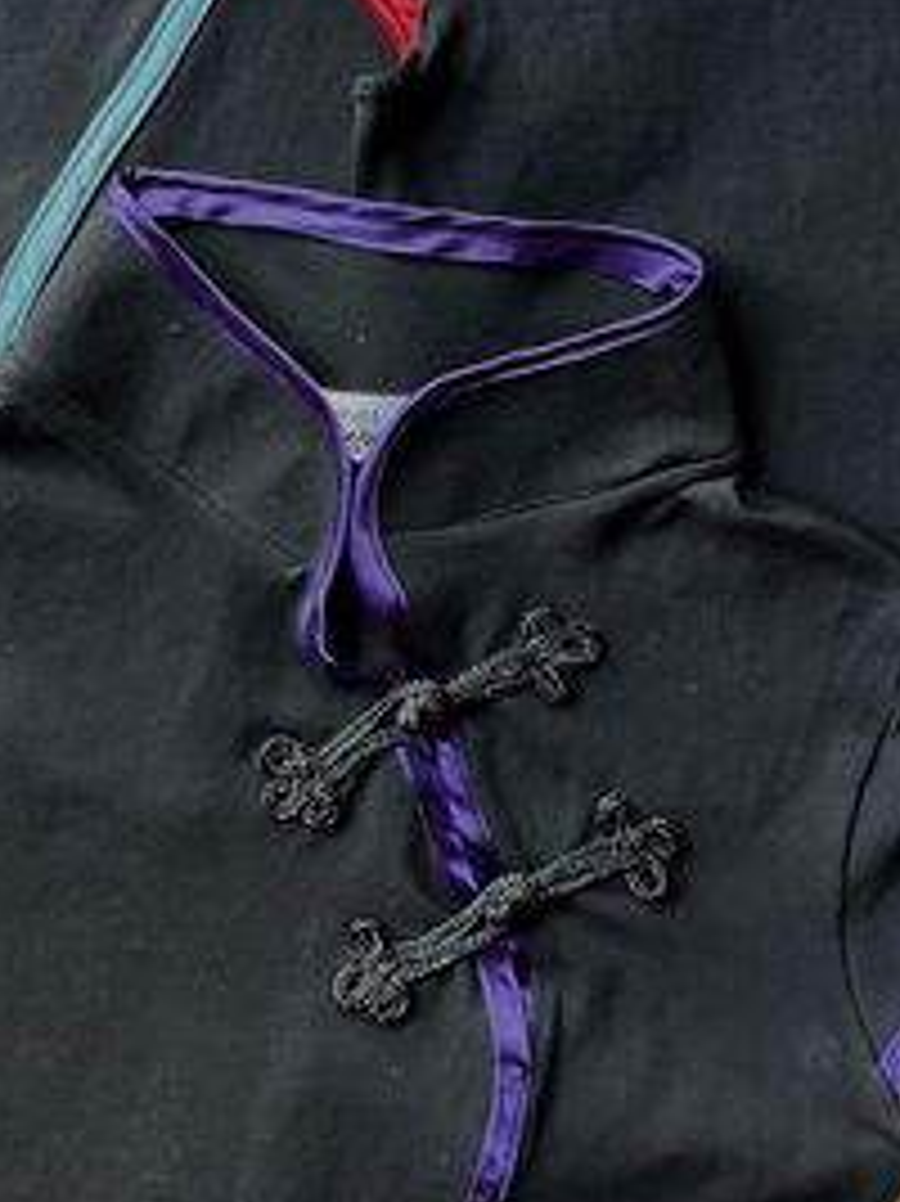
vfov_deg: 34.3
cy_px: 65
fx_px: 1804
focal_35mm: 52
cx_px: 590
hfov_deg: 27.9
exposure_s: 1/60
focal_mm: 5.7
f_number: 1.5
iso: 500
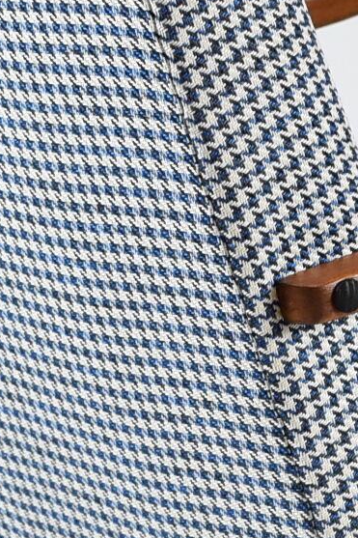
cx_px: 366
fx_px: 3249
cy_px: 437
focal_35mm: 218
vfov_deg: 9.4
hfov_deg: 6.3
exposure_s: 1/125
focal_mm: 27
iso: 800
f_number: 5
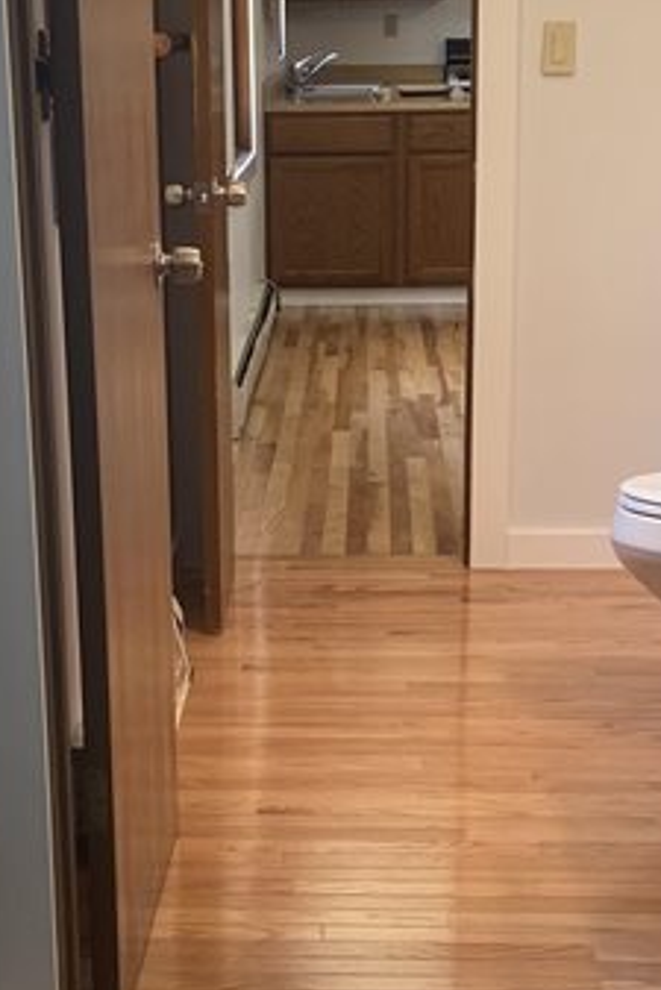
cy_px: 699
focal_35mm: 77
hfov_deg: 17.7
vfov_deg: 26.1
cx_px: 308
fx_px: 2118
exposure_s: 1/120
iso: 100
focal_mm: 4.25
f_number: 1.8
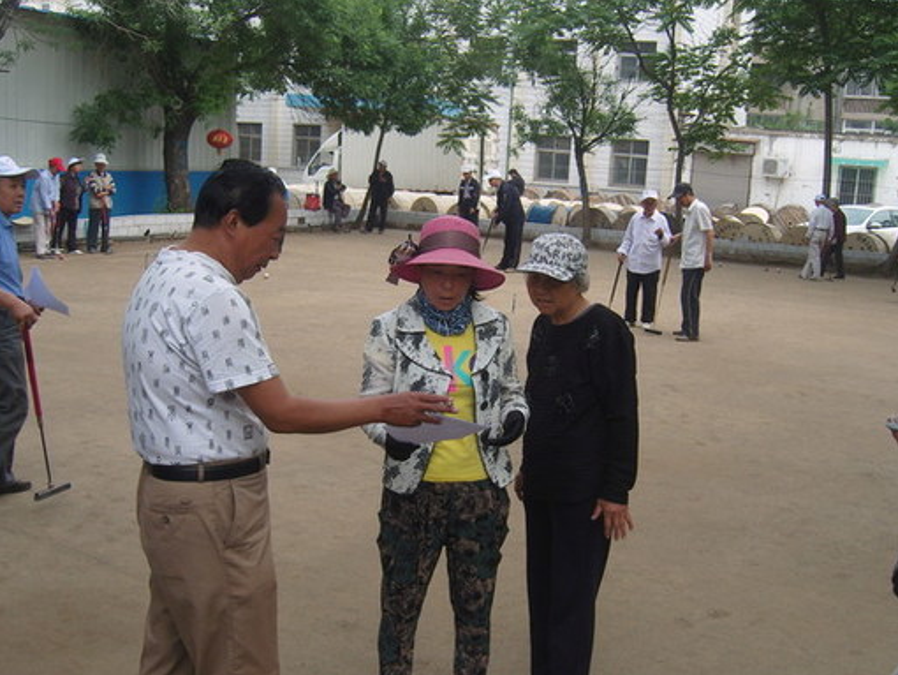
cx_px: 442
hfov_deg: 46.8
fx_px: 1038
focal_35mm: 40
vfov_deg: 35.9
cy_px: 382
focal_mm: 7.3
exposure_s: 1/160
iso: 100
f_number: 7
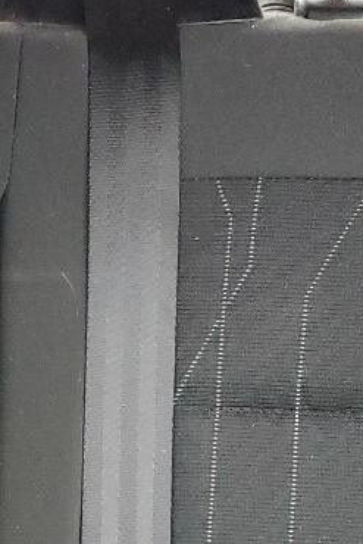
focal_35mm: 117
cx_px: -165
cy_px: 547
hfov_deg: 11.3
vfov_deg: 17.1
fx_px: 1768
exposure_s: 1/24
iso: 384
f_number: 1.5
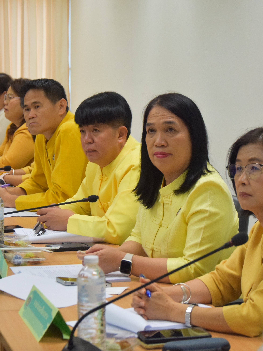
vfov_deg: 18.9
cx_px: 161
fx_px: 1054
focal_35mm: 104
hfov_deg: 14.2
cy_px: 176
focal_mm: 48
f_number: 5
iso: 1600
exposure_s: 1/160
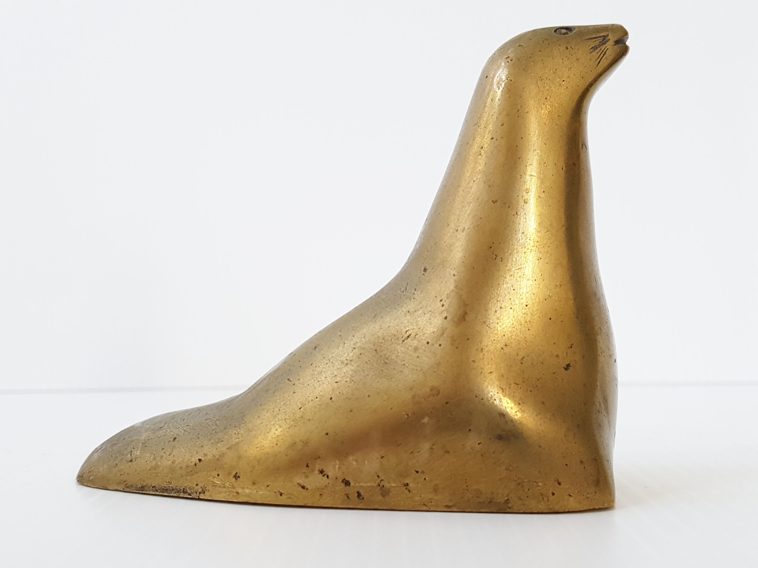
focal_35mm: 26
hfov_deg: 67.3
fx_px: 569
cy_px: 284
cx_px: 379
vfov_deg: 53.1
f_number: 1.7
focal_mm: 4.2
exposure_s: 1/100
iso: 80
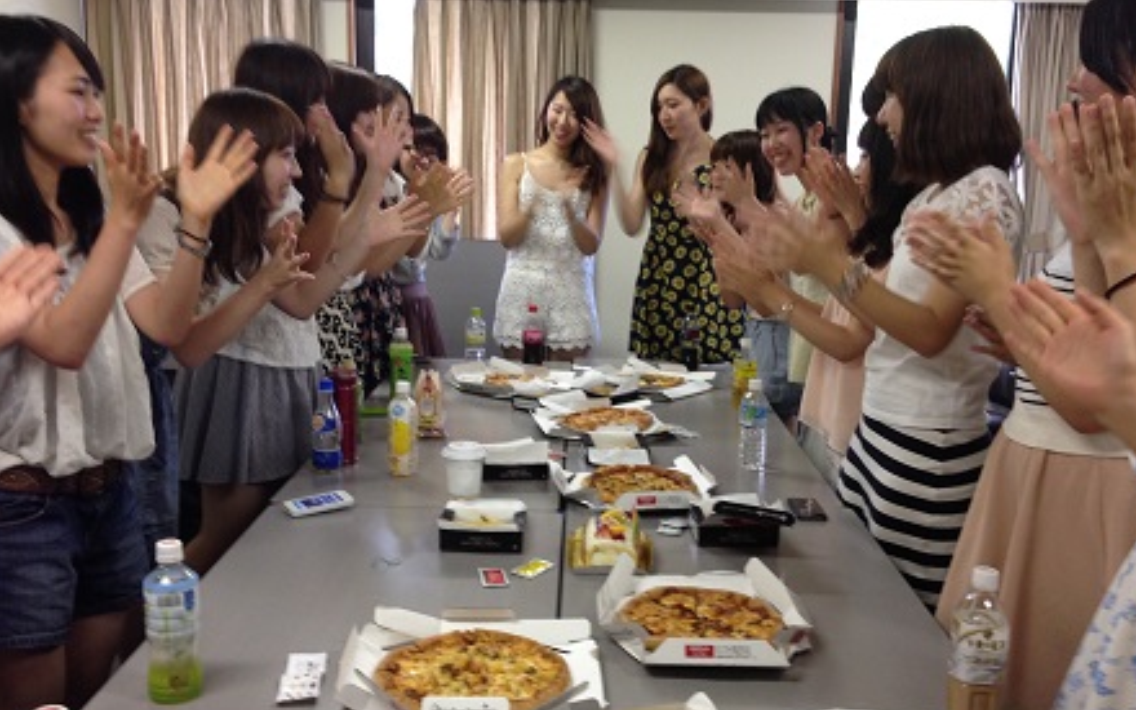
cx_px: 563
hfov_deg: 50.4
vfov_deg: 32.7
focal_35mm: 39
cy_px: 387
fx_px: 1207
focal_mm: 4.12
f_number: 2.4
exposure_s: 1/20
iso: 100
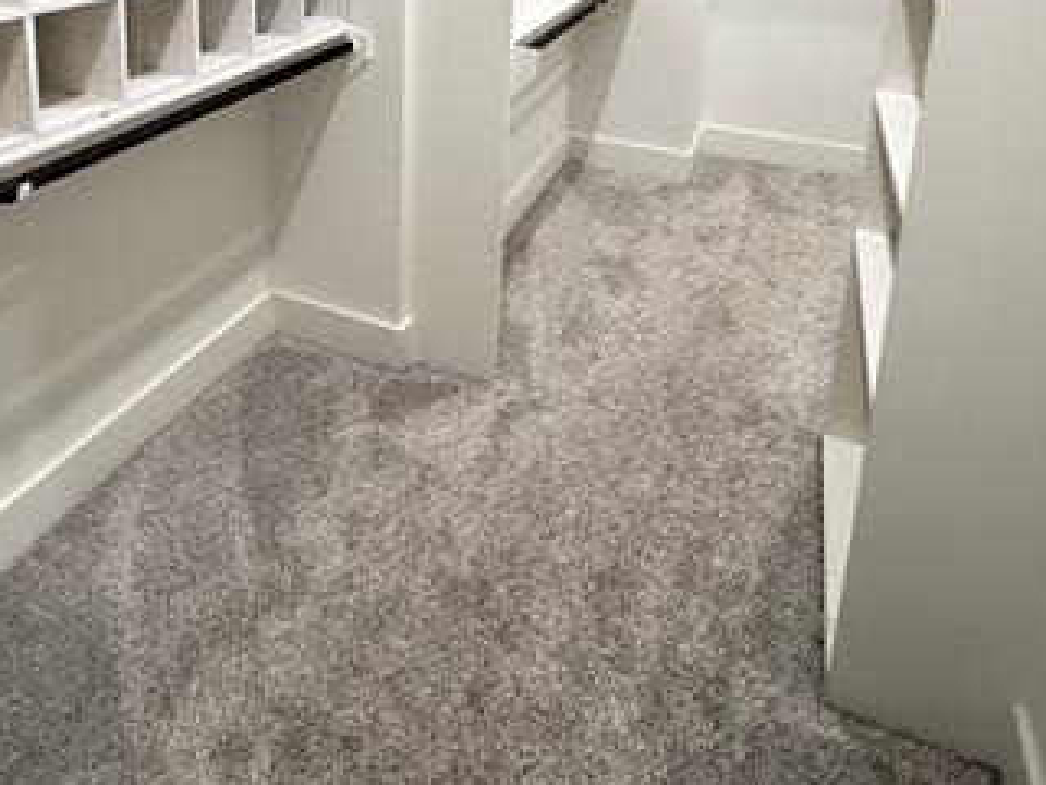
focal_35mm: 28
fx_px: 846
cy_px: 16
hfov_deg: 63.2
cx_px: 458
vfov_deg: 43.3
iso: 500
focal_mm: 2.22
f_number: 2.2
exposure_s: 1/60
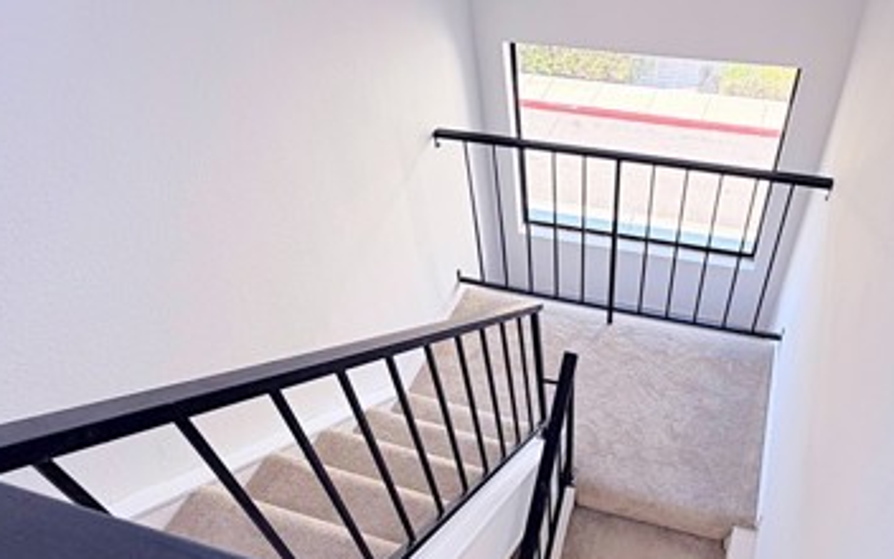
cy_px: 363
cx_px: 536
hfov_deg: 67.7
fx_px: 658
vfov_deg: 45.5
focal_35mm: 27
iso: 50
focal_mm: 2.22
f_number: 2.2
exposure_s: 1/123
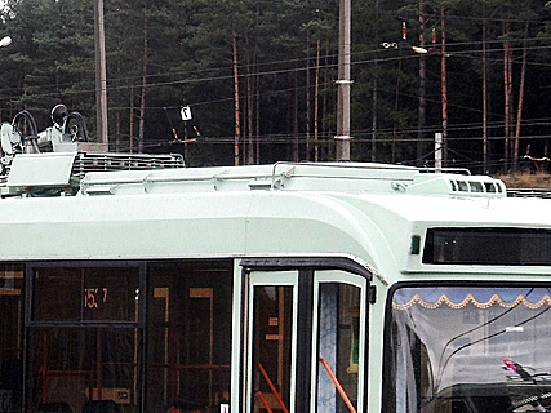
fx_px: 4121
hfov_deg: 7.6
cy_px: 203
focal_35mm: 259
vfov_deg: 5.7
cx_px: 182
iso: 100
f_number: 5.2
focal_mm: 19.8
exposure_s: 1/60
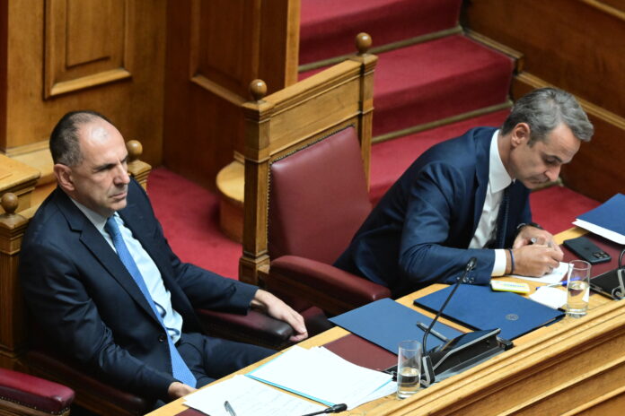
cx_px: 312
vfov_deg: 5.9
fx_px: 4027
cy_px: 208
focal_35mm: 232
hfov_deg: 8.9
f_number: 5
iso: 5000
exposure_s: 1/400
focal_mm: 155
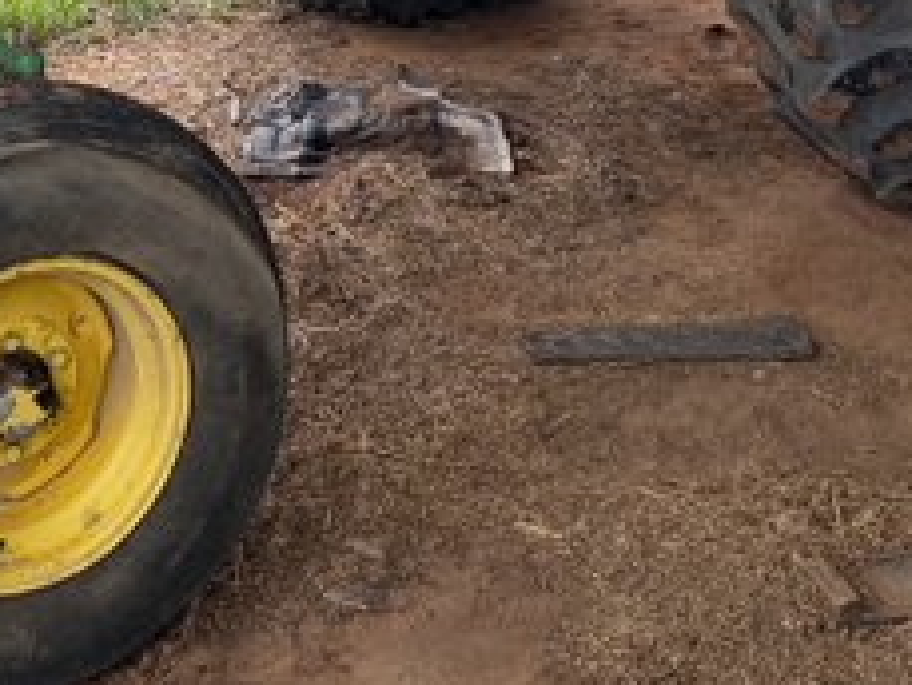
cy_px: -213
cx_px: 221
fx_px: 1740
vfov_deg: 20.3
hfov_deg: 28.9
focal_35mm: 66
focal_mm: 6.76
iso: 100
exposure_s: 1/1464
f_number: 1.78
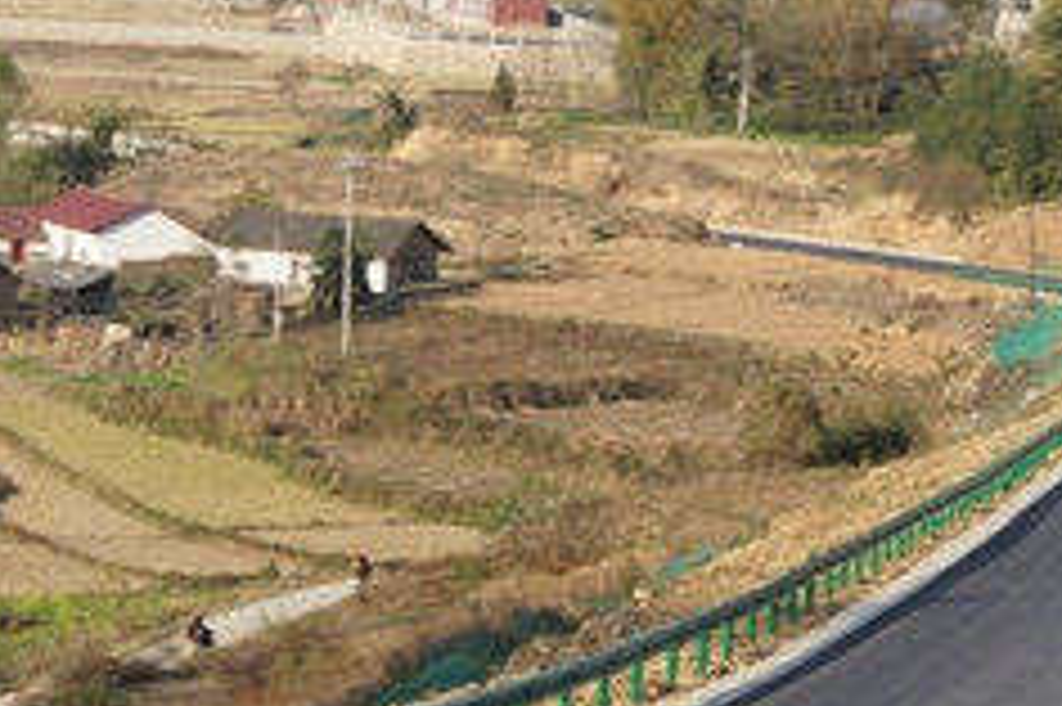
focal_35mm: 192
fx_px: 5665
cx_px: 608
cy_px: 315
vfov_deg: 7.1
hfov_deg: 10.7
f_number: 11
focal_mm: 55
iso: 200
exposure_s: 1/125
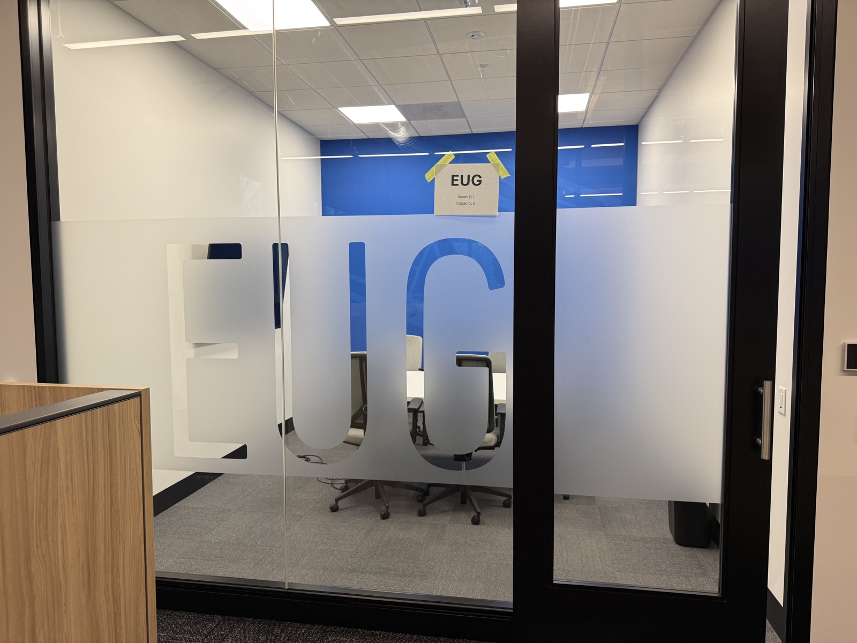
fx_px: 594
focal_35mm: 24
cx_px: 428
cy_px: 322
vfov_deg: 56.8
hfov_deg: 71.6
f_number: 1.78
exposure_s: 1/120
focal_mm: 6.76
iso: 160
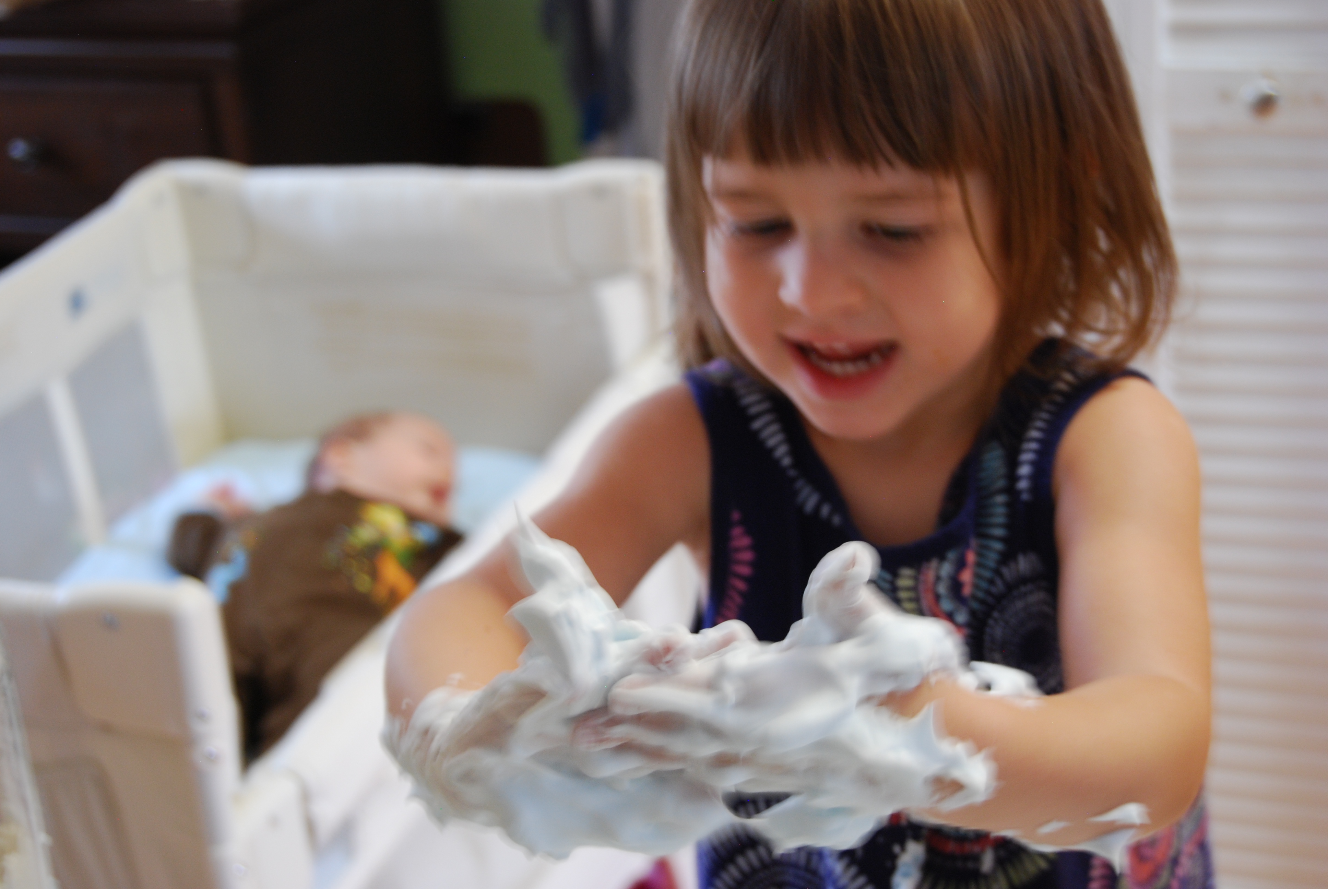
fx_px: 2493
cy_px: 444
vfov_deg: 20.2
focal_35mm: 68
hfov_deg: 29.8
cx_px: 664
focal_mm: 45
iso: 400
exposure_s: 1/6
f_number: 5.3
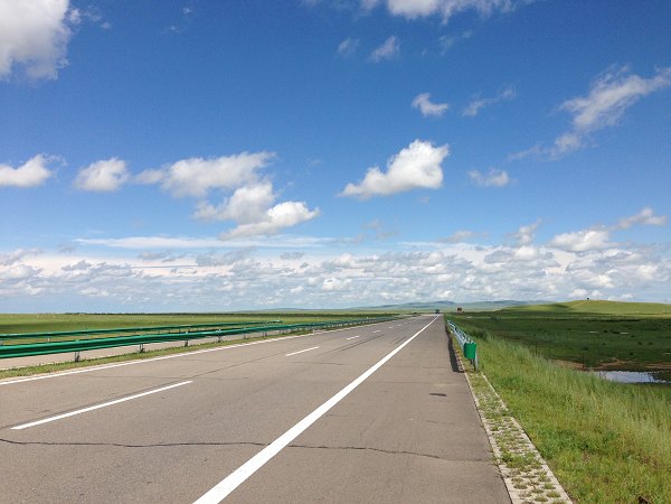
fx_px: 640
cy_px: 252
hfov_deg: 55.4
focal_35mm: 33
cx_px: 336
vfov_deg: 42.9
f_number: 2.4
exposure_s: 1/2358
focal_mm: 4.13
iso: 50
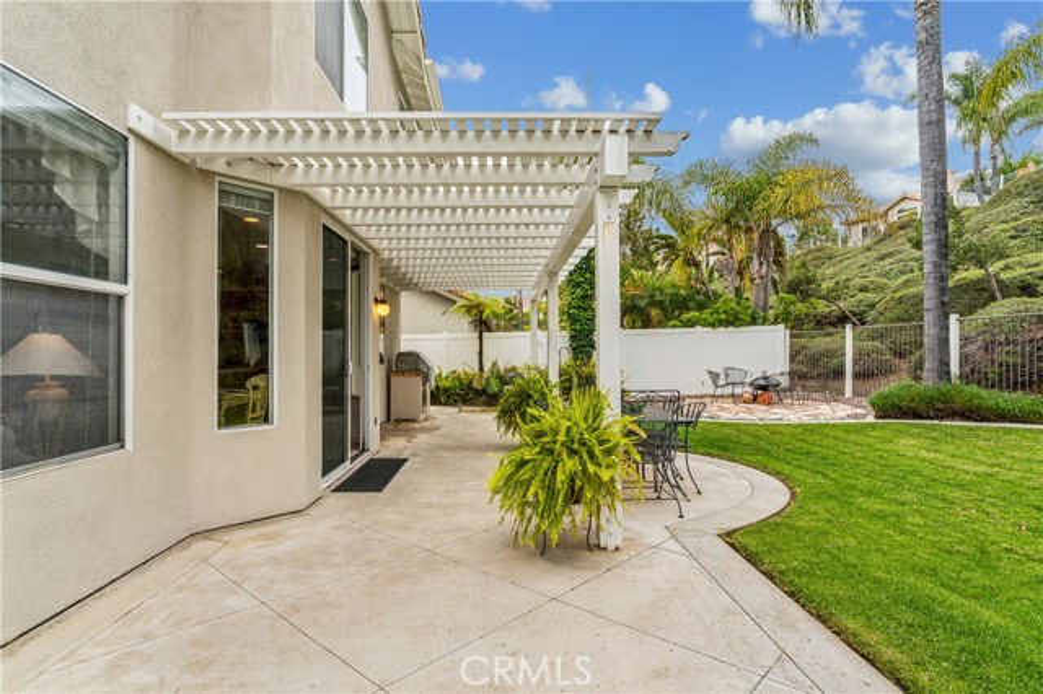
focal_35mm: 18
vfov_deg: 67.0
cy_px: 347
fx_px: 524
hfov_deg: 89.7
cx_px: 522
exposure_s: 1/8
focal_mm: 18.1
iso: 100
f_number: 22
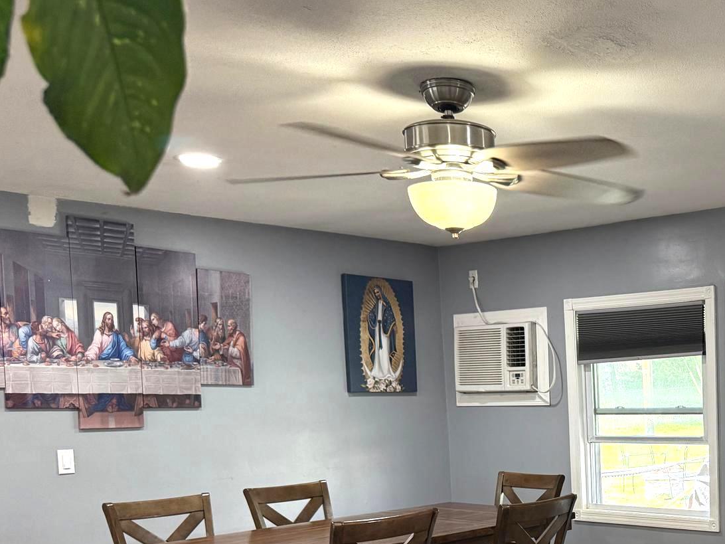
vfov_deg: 30.8
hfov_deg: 39.0
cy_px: 488
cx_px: 658
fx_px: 942
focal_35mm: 45
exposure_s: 1/120
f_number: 1.78
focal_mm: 6.76
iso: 250
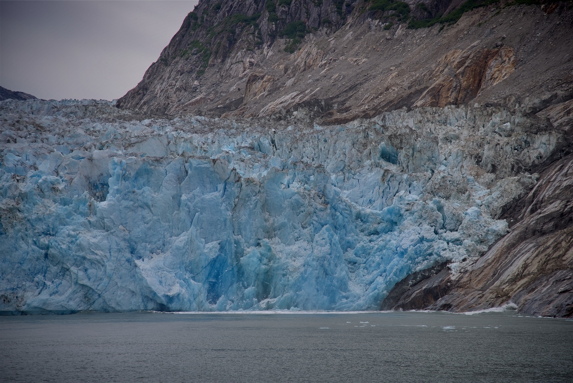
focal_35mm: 120
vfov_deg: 11.4
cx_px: 286
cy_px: 192
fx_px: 1910
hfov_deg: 17.1
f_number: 5
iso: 100
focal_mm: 120
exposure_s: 1/250
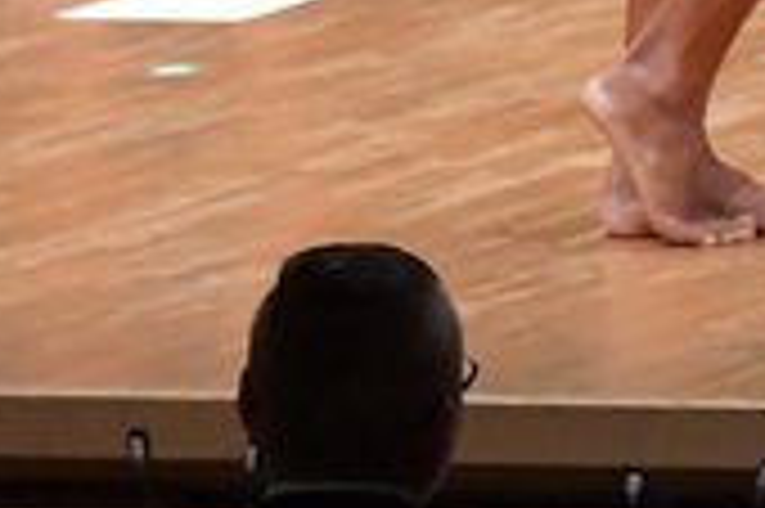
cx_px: 1636
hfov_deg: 2.0
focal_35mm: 1027
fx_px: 21802
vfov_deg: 1.3
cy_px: -504
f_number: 5.6
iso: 8000
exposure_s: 1/400
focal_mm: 150
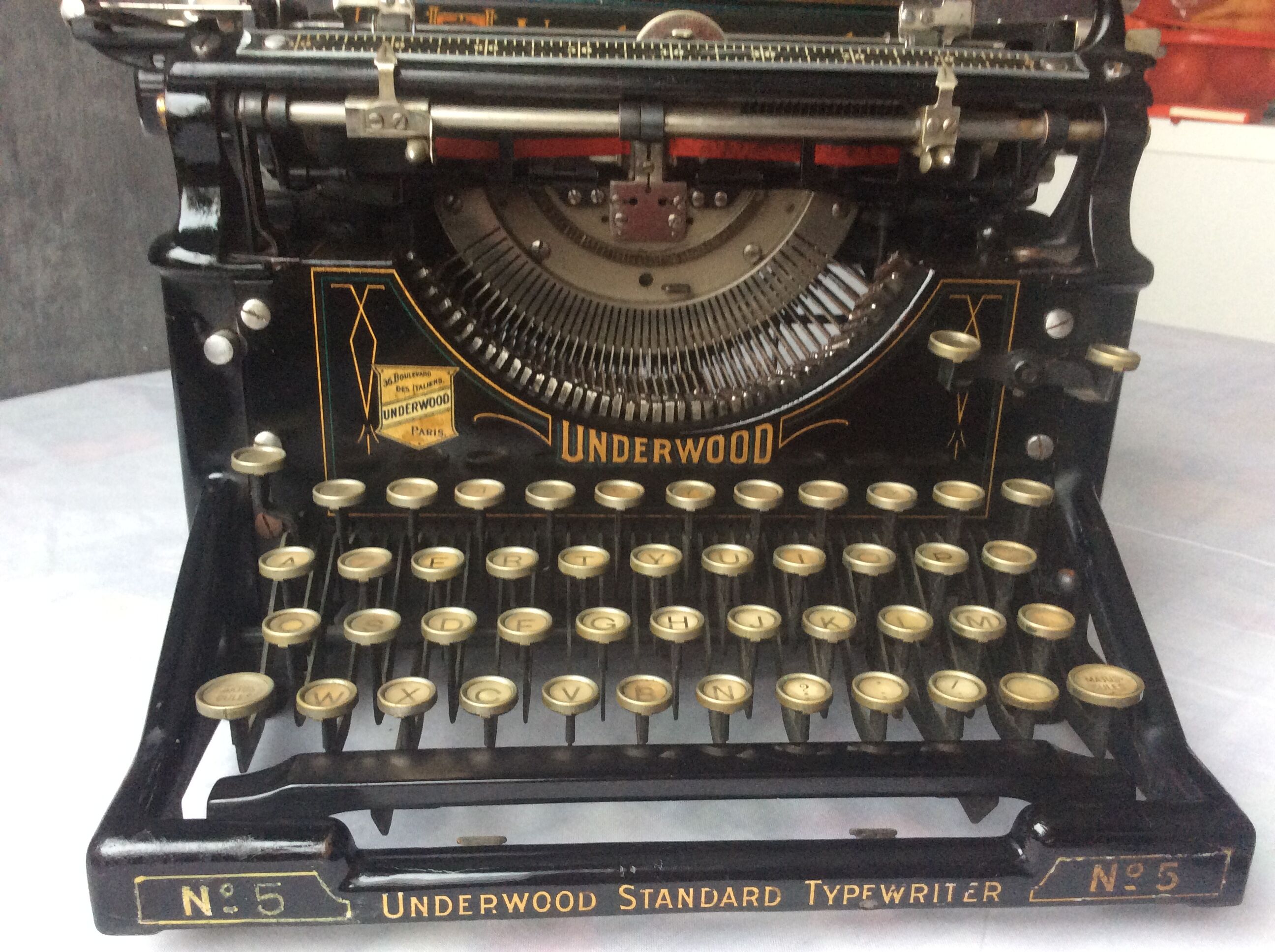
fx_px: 1177
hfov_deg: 56.9
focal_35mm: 32
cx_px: 638
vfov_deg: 44.1
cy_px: 476
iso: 160
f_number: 2.4
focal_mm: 3.3
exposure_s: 1/25
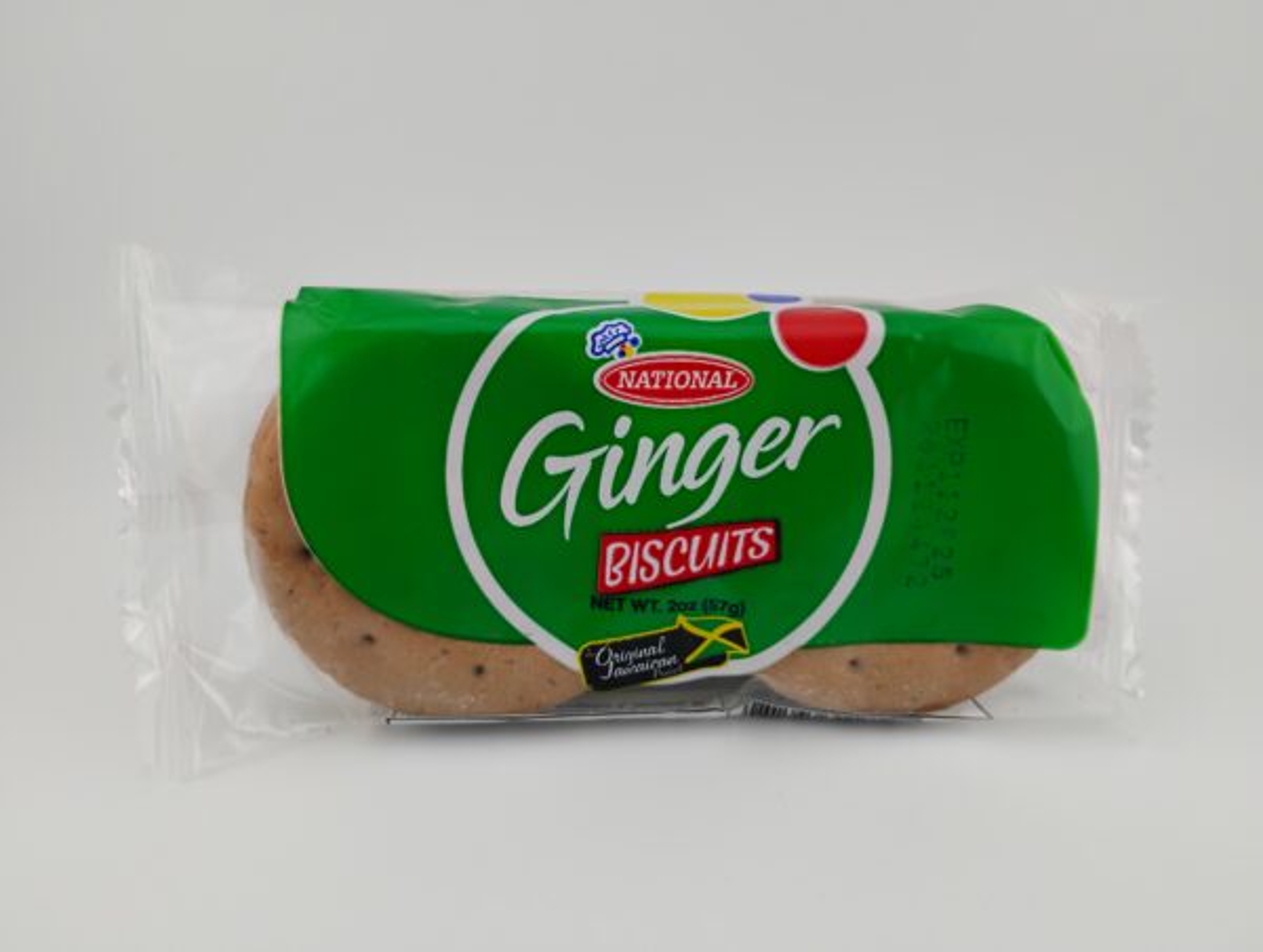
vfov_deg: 49.9
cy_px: 476
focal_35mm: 28
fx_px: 1023
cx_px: 632
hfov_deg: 63.4
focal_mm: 4.26
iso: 100
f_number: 1.8
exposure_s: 1/214
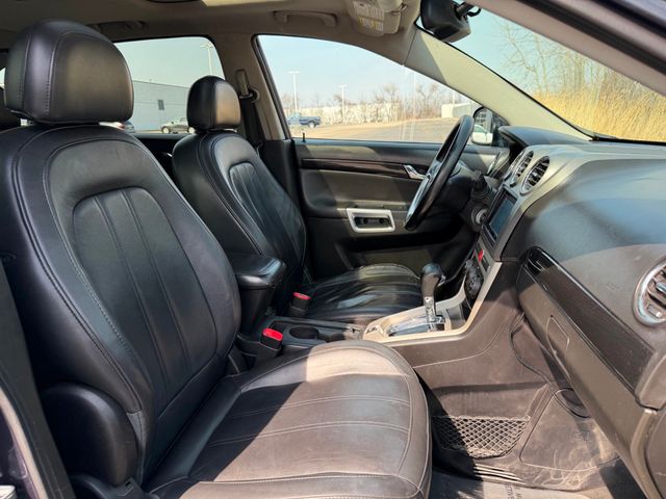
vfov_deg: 56.8
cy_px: 250
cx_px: 333
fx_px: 462
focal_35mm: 24
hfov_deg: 71.6
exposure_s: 1/878
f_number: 1.78
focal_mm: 6.76
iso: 100
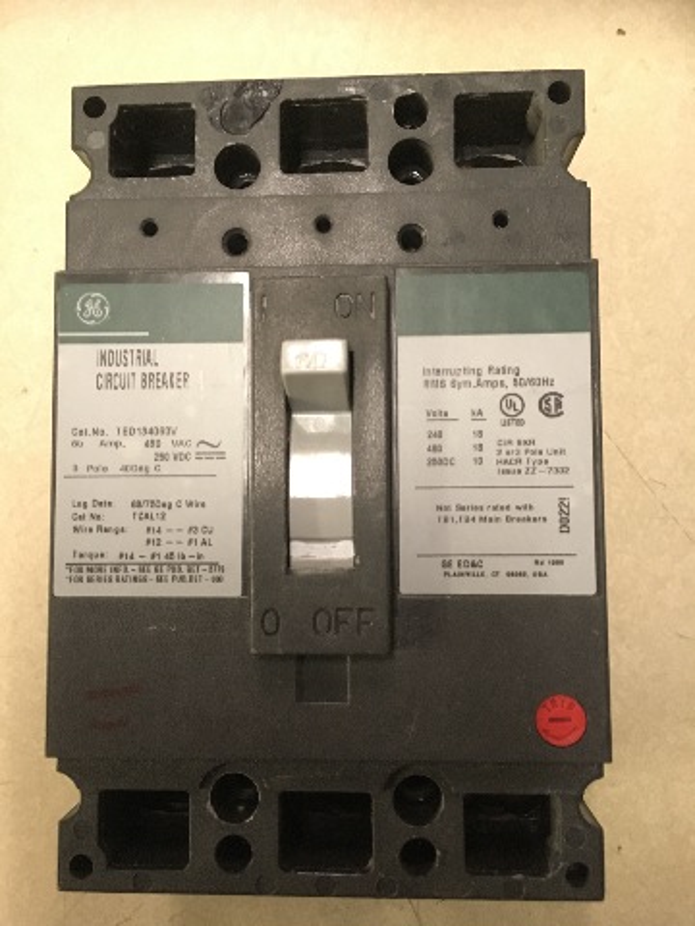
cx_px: 348
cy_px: 463
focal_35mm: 29
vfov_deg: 61.7
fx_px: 776
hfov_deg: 48.2
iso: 400
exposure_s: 1/15
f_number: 2.2
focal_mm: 4.15
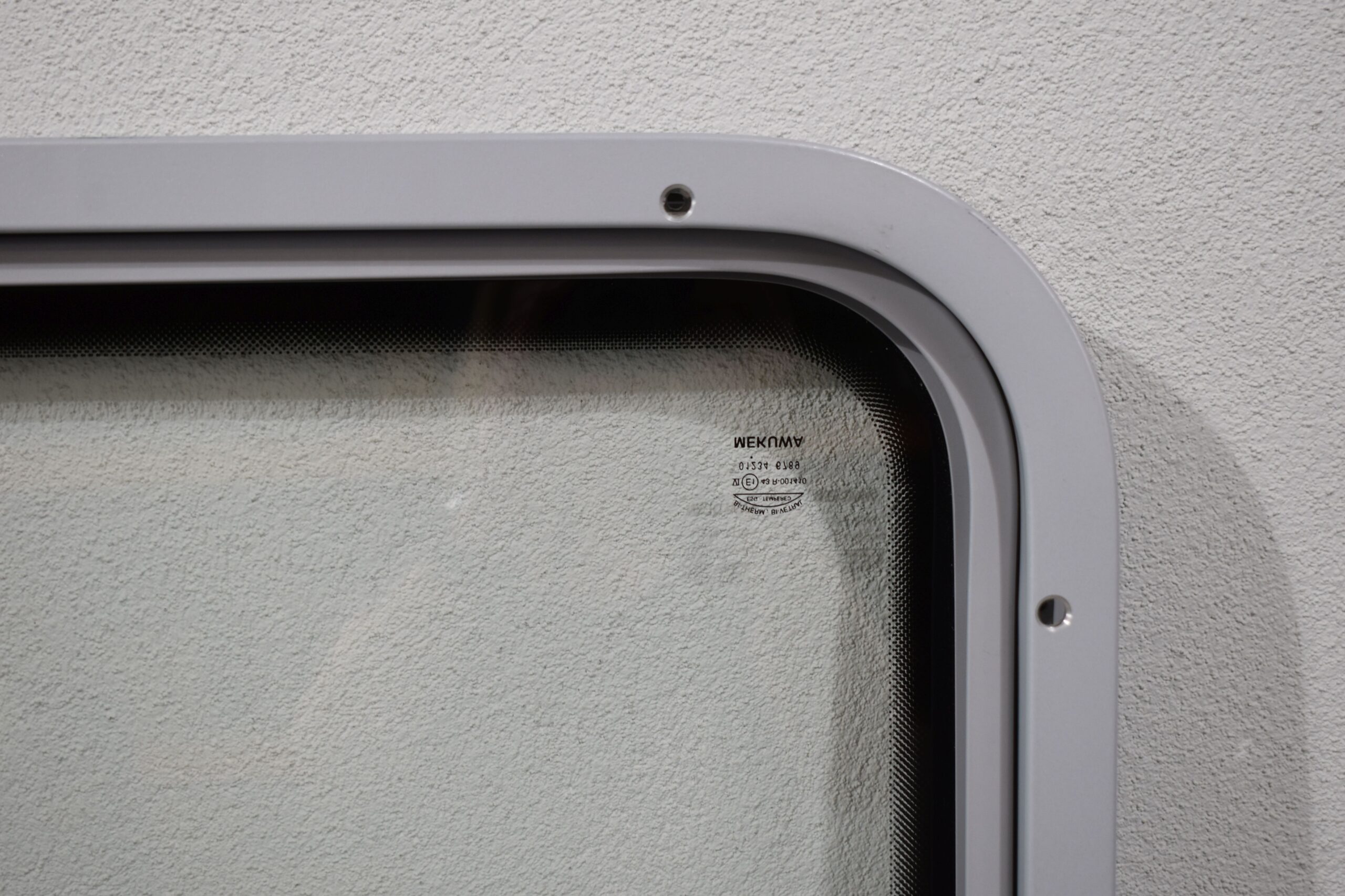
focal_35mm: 51
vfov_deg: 26.5
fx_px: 1905
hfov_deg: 38.9
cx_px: 672
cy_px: 448
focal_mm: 34
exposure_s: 1/125
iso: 360
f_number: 5.6
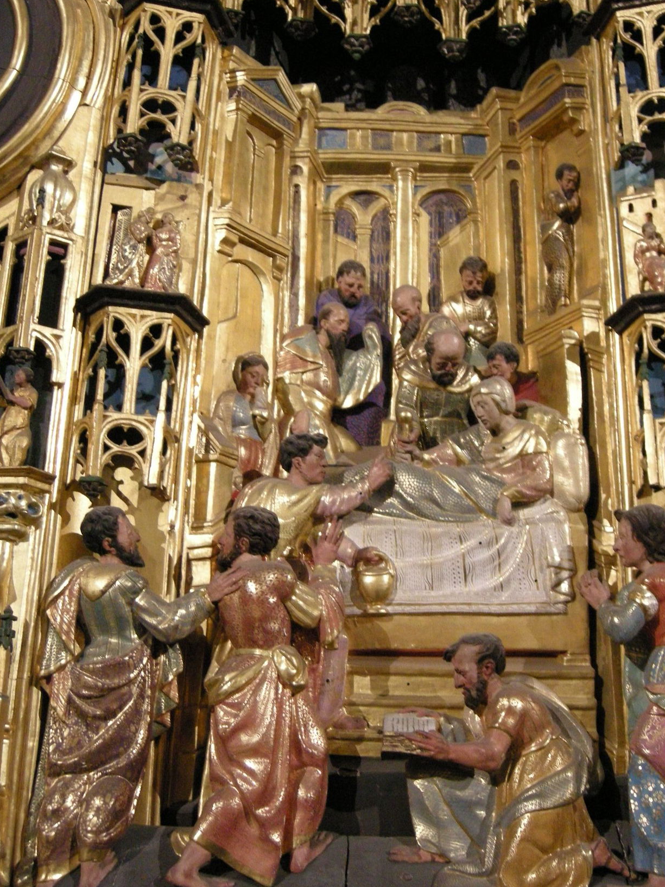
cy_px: 458
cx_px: 377
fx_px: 1204
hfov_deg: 30.8
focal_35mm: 47
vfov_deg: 40.4
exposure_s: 1/14
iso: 400
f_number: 2.7
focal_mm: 7.5
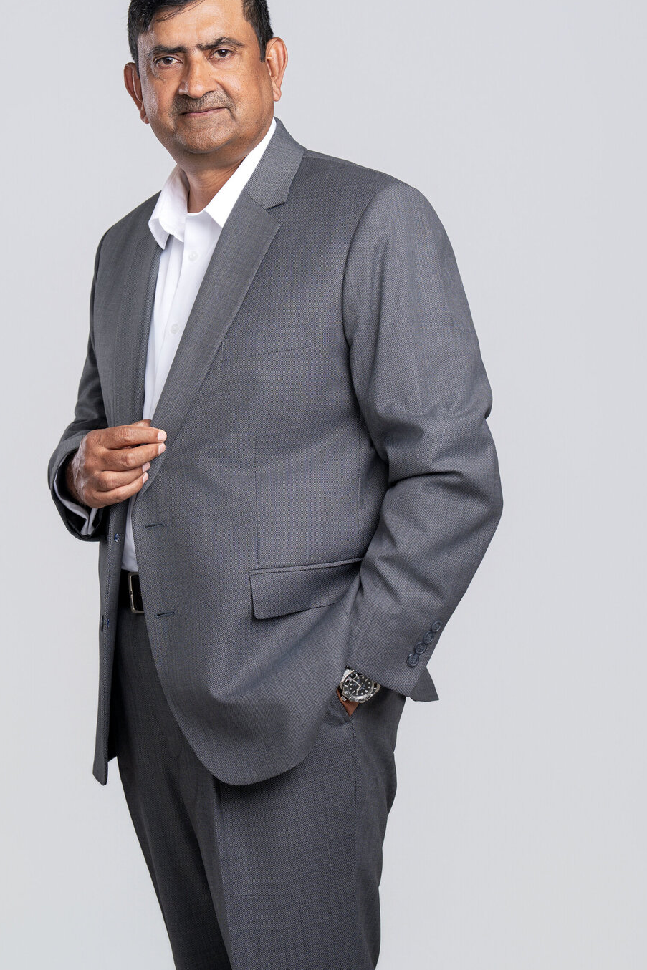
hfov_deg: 14.7
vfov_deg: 21.9
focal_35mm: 93
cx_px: 230
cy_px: 382
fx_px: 2508
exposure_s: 1/200
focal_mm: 70
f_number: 5
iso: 100
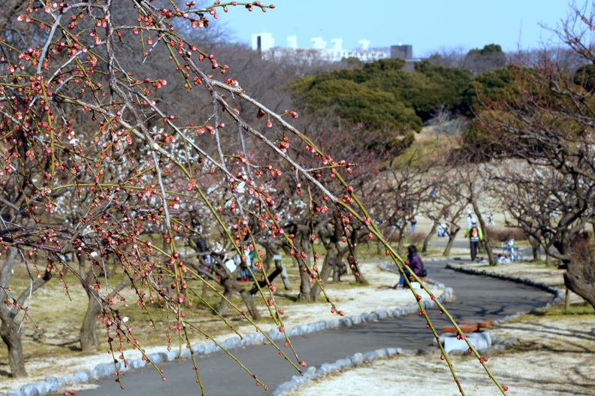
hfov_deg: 21.0
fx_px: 1602
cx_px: 253
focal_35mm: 97
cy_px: 194
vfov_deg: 14.1
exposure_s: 1/160
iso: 200
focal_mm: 50
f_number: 14
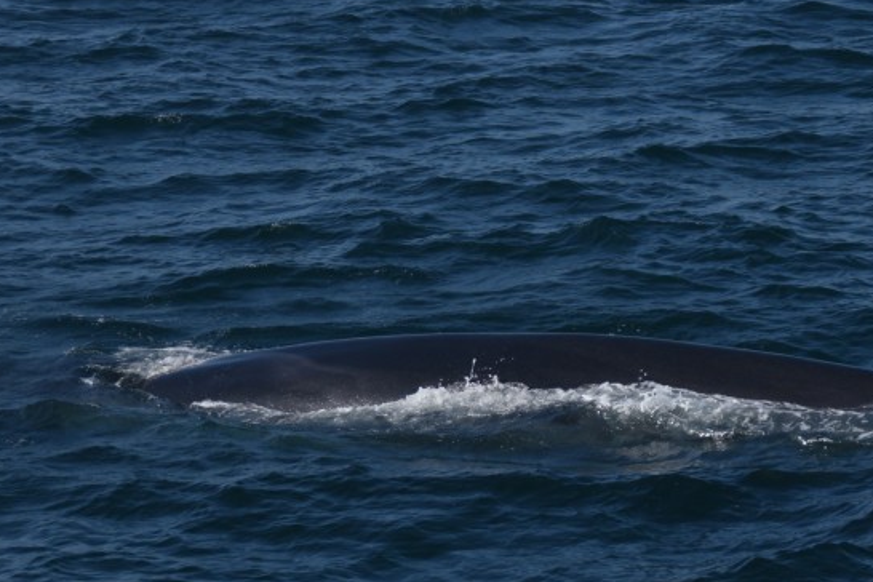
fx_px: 4753
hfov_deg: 10.5
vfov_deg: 7.0
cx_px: 494
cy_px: 366
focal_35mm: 196
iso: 200
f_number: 4.2
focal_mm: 66
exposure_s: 1/4000
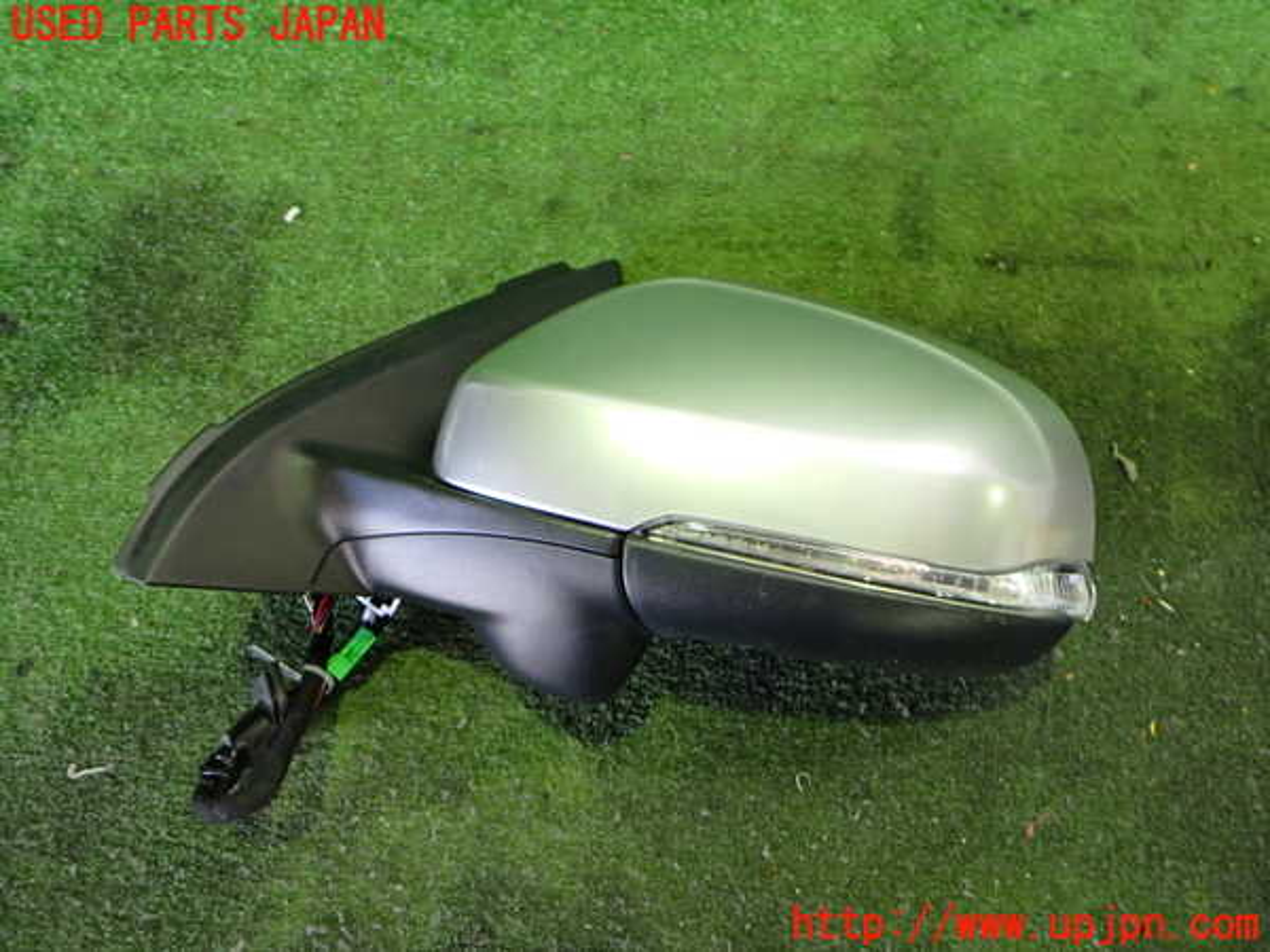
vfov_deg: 46.8
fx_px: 1101
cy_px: 476
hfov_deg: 60.0
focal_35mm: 30
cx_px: 635
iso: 500
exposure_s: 1/30
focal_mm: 5.4
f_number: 2.3
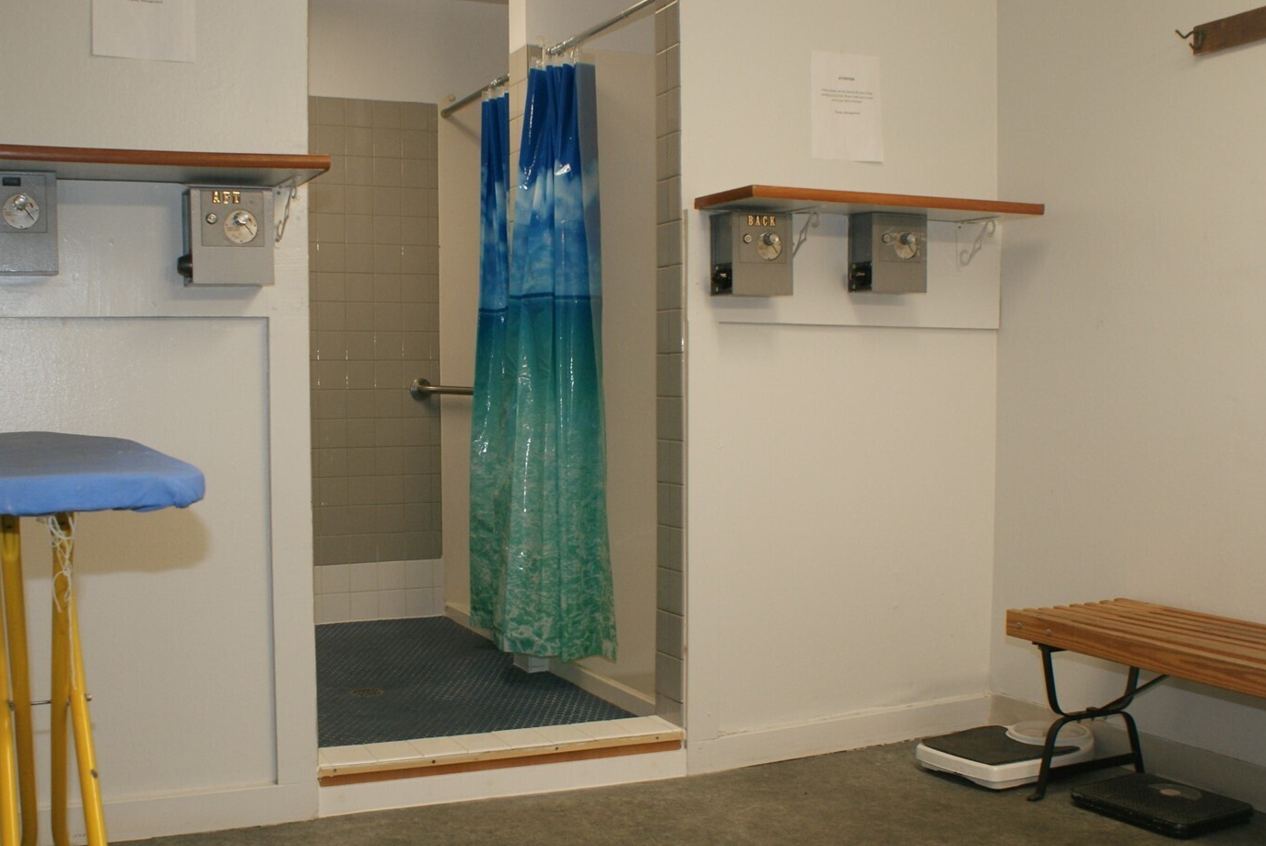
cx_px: 583
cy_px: 458
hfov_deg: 51.8
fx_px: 1302
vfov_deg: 36.0
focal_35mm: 37
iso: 400
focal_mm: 20
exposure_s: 1/60
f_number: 5.6
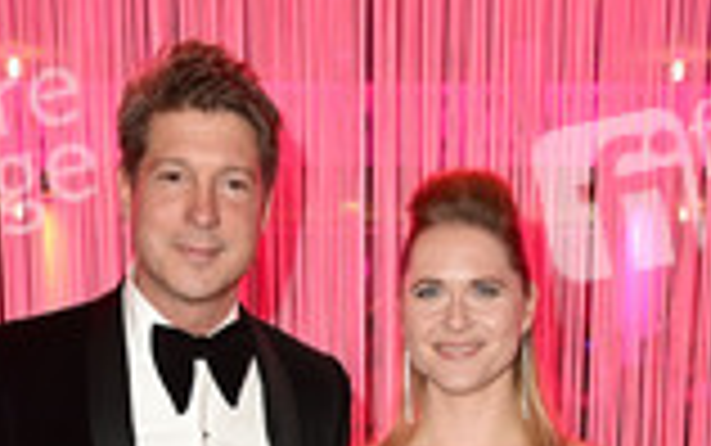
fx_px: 1551
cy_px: 851
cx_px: 356
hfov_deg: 25.8
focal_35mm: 80
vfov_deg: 14.1
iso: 2000
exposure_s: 1/80
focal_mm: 31
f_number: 5
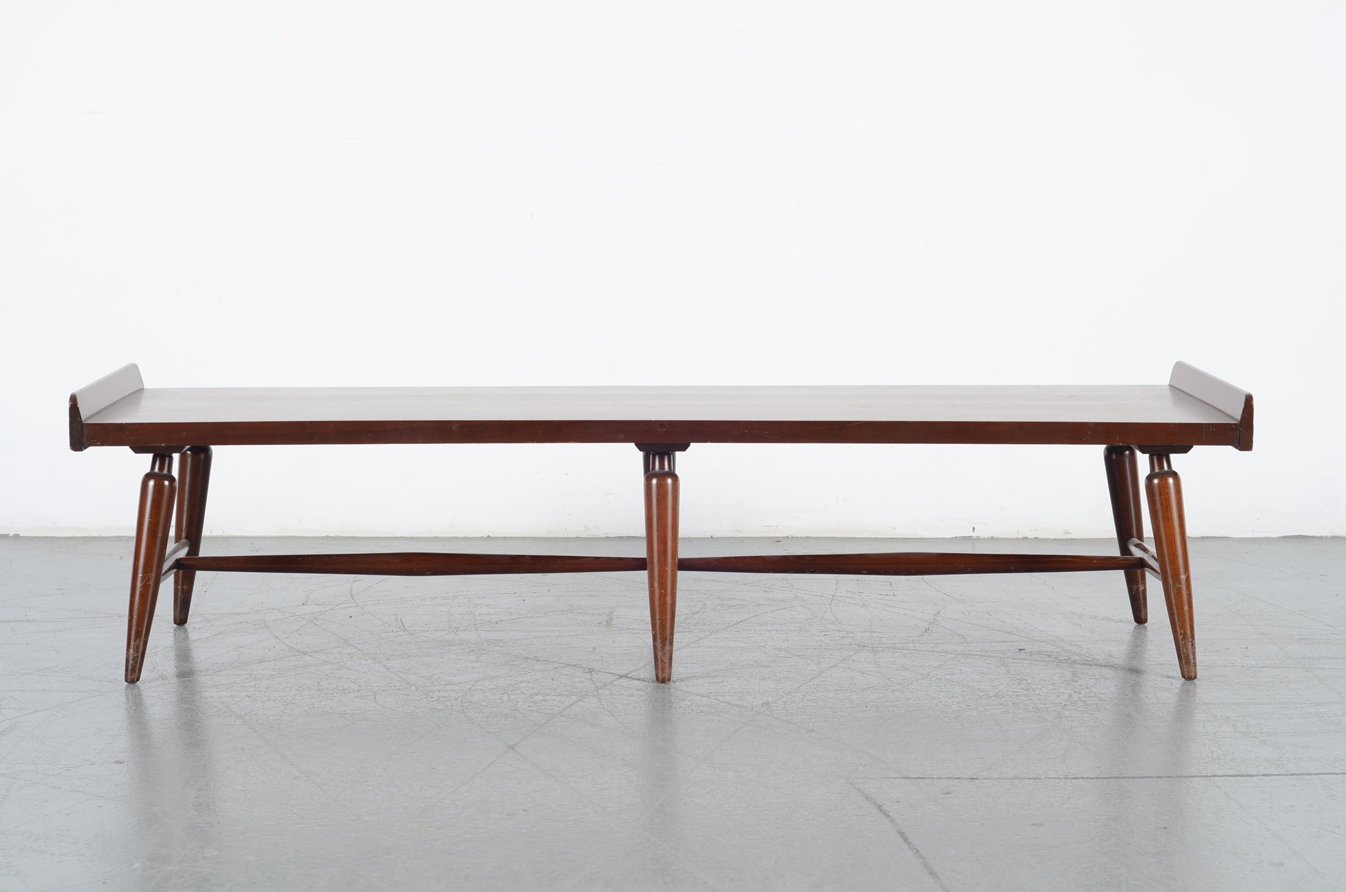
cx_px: 673
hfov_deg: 27.0
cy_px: 446
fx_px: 2798
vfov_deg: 18.1
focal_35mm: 75
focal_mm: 50
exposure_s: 1/125
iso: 100
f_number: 5.6
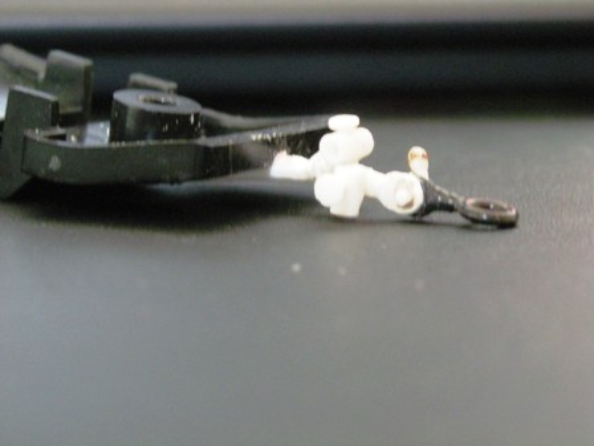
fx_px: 1802
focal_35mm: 105
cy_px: 223
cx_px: 297
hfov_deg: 18.7
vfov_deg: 14.1
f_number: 4.7
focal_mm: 17.1
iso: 452
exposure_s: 1/8
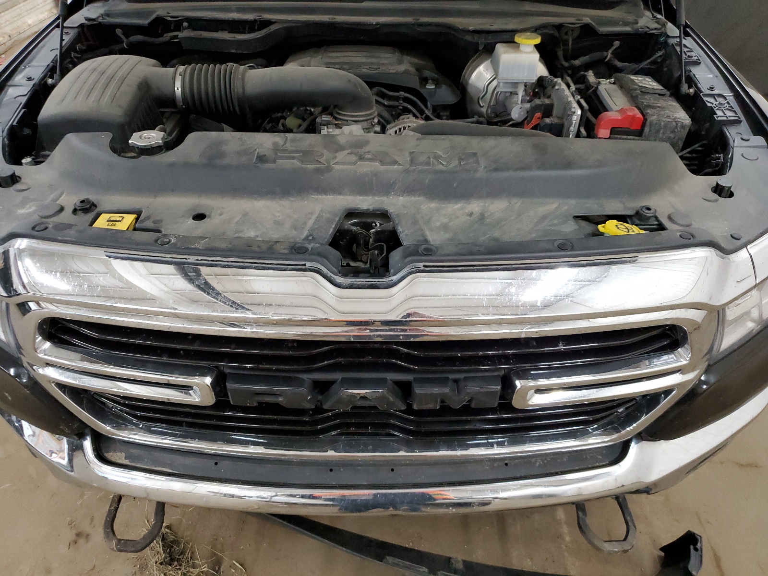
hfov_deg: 67.3
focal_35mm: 26
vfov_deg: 53.1
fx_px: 577
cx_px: 384
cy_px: 288
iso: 352
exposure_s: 1/60.2
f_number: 1.5
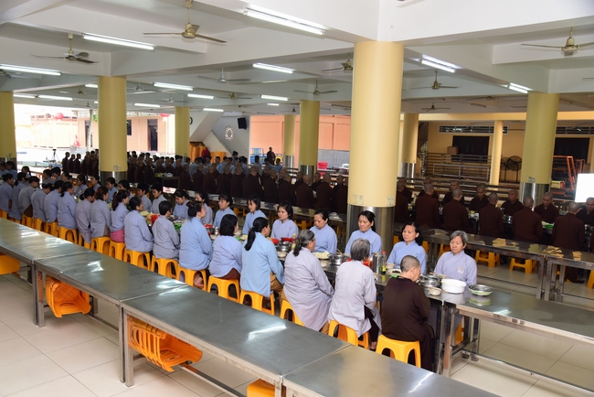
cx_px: 297
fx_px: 512
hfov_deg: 60.3
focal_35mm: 31
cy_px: 198
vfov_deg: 42.4
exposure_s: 1/50
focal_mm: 31
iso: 800
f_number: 5.6
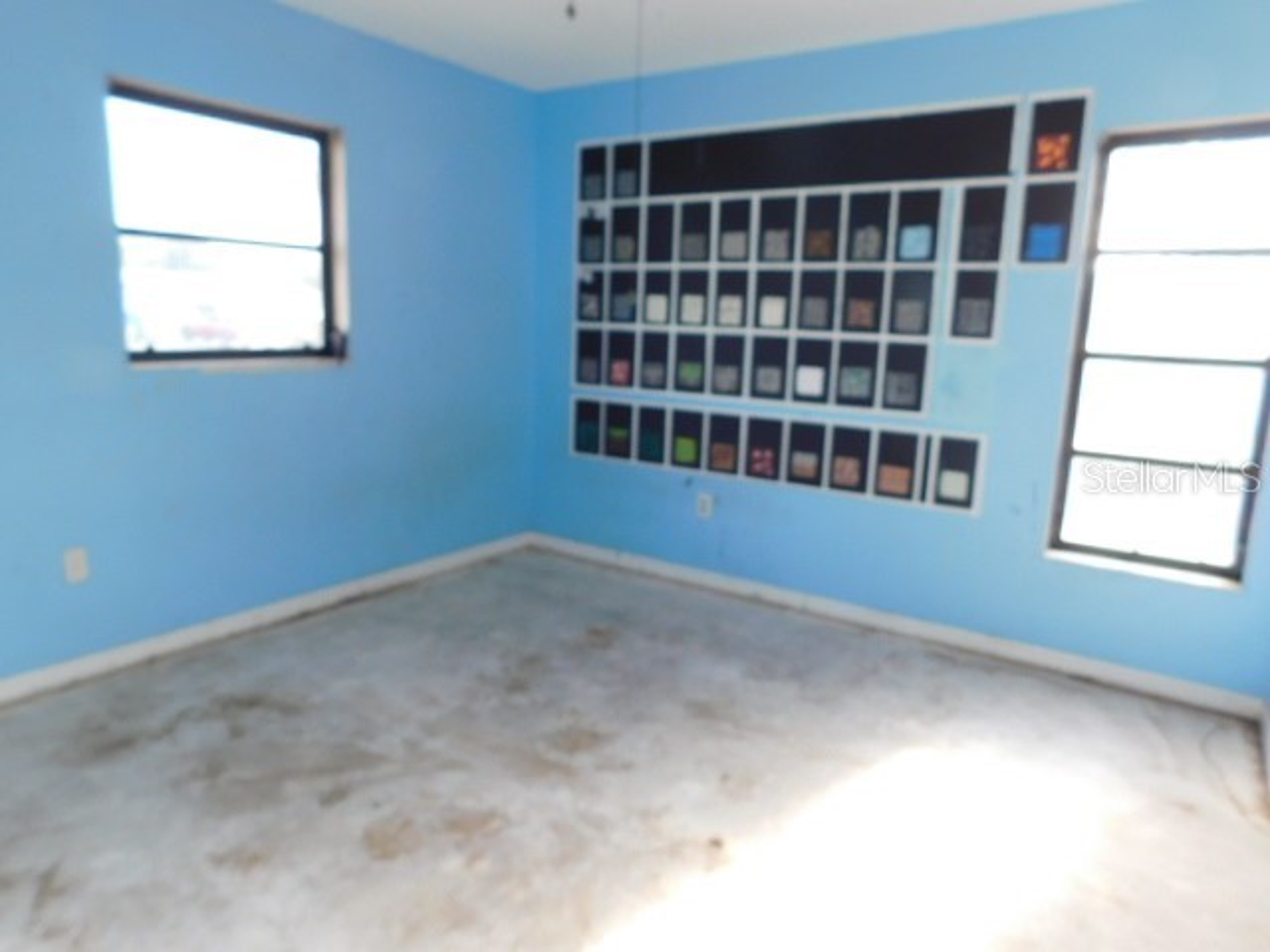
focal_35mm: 23
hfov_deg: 73.9
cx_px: 635
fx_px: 844
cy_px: 476
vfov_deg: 58.9
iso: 125
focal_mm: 4
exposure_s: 1/30
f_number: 3
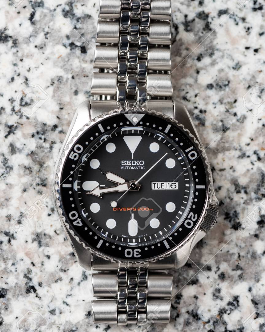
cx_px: 133
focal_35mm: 119
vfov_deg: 16.2
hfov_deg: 13.0
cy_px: 155
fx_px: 1167
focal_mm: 105
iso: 200
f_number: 13
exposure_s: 1/125
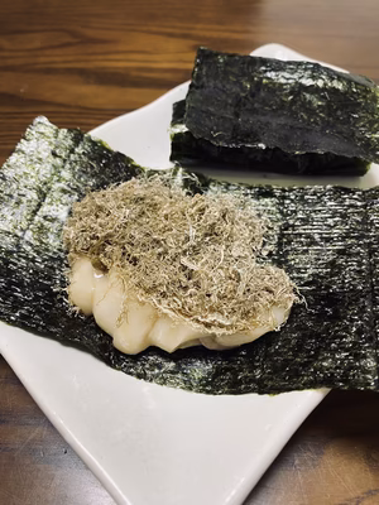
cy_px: 252
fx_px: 365
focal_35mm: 25
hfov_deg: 54.9
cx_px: 190
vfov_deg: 69.4
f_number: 1.8
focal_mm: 4.25
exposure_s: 1/60
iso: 160
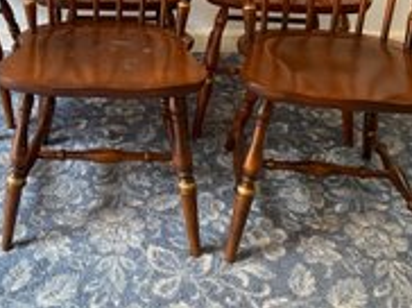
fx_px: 582
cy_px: 22
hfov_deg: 38.2
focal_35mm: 49
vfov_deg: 28.3
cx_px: 114
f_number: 1.8
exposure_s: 1/60
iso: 100
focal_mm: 4.25
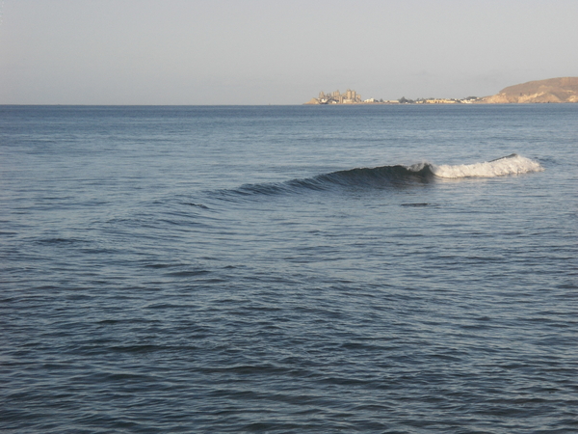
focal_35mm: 112
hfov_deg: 17.6
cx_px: 289
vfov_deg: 13.2
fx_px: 1870
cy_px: 217
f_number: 5.9
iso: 64
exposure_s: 1/500
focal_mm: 18.6
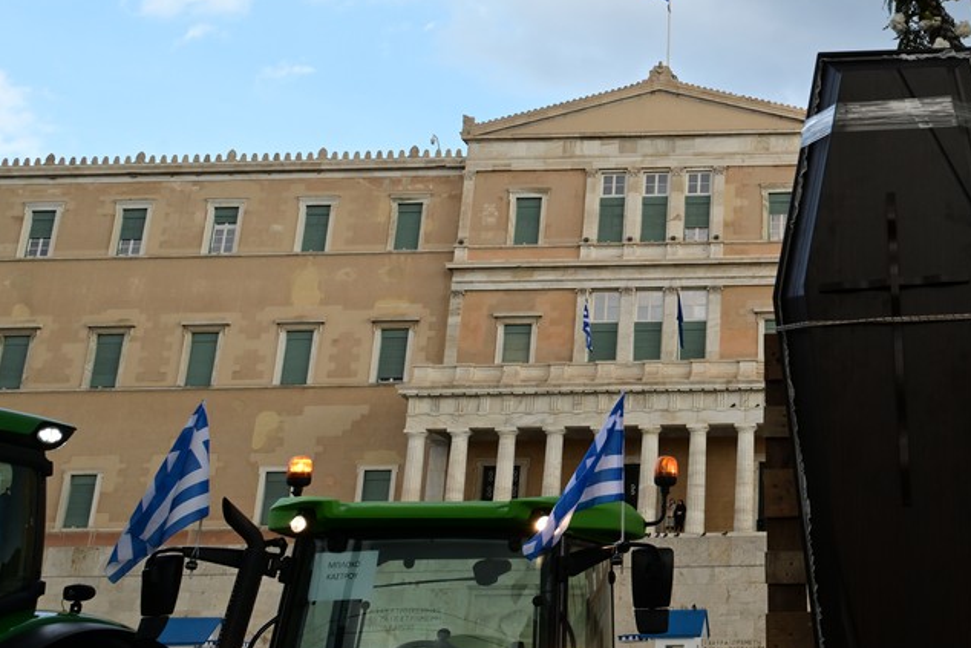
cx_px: 917
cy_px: 104
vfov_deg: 25.0
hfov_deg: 34.8
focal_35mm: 53
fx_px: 1430
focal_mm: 28
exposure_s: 1/400
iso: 640
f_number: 9
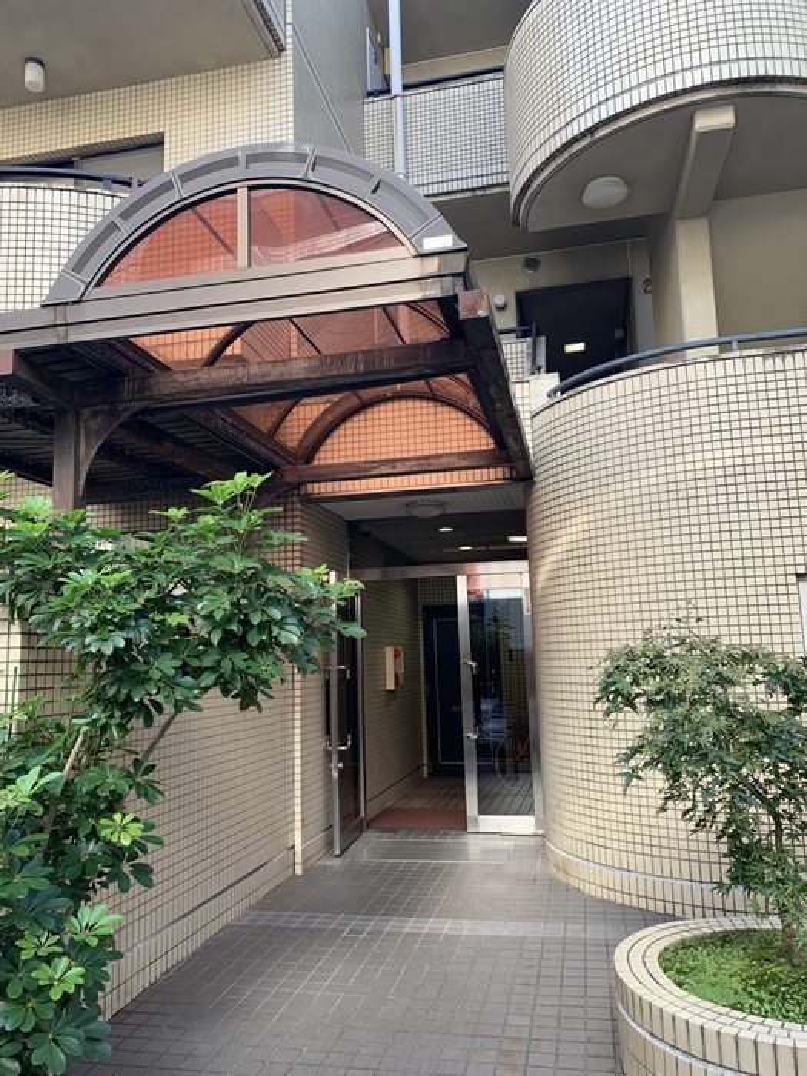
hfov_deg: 53.1
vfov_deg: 67.3
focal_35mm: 26
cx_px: 404
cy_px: 538
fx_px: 808
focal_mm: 4.25
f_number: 1.8
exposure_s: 1/121
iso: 32
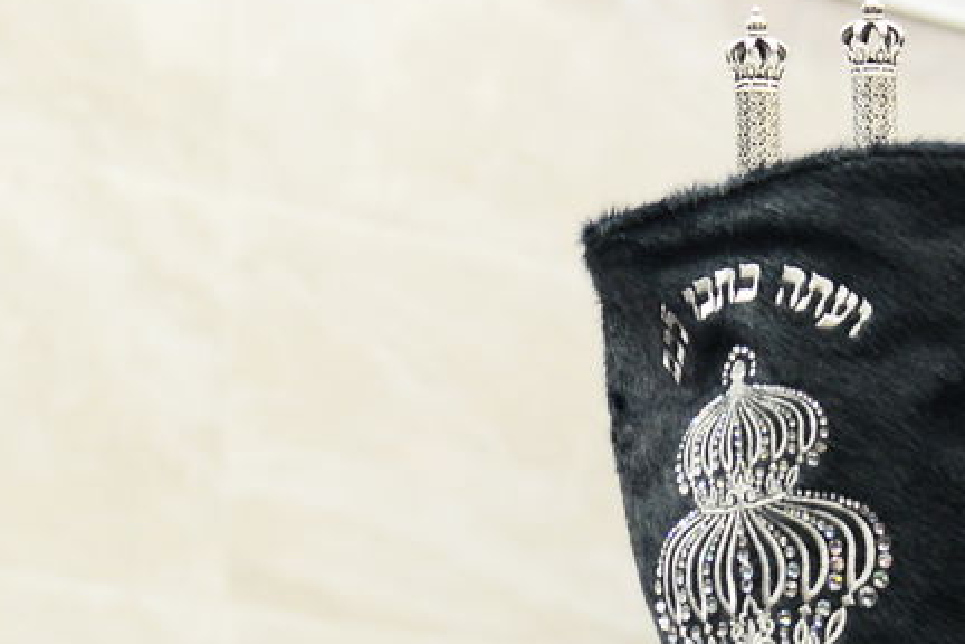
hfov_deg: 8.9
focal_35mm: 227
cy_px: 797
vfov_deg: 6.0
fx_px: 6084
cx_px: 1188
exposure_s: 1/100
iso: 1600
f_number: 5
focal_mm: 70
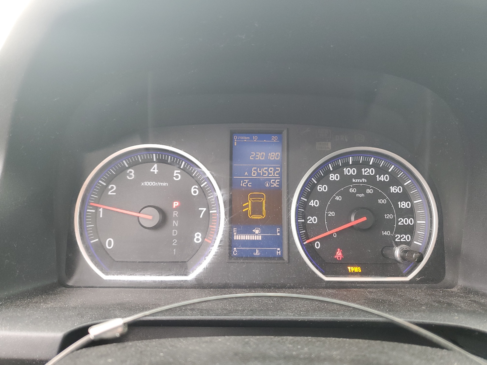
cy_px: 182
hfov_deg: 67.3
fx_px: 366
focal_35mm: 26
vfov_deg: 53.1
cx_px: 244
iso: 87
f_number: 1.5
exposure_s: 1/60.2
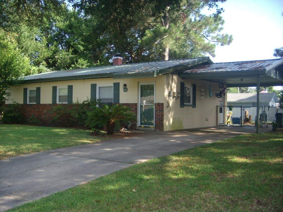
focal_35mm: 38
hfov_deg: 49.0
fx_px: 311
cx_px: 142
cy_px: 106
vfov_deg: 37.7
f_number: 3.5
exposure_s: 1/147
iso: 64
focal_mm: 6.4
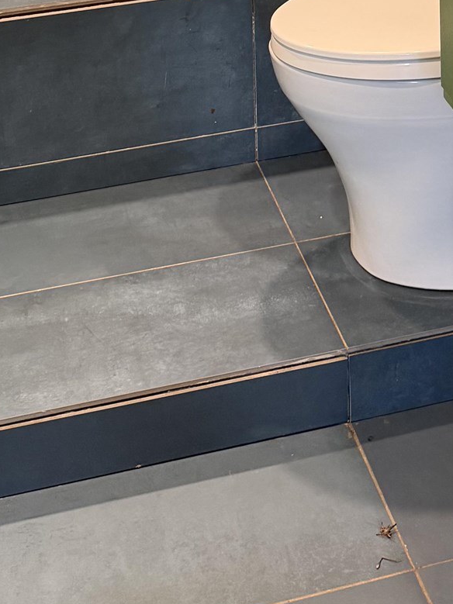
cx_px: 290
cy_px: -245
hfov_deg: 20.7
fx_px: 1239
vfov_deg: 23.2
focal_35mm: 71
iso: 250
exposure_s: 1/60
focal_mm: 6.76
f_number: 1.78
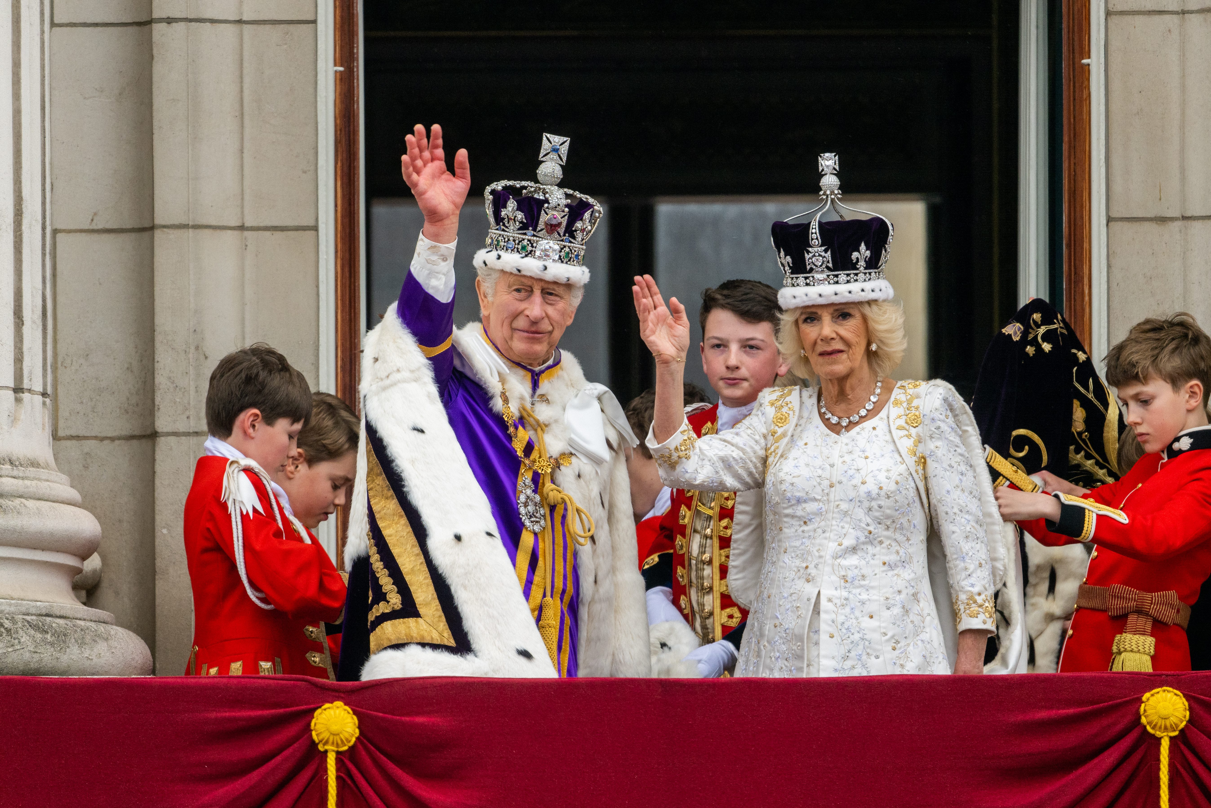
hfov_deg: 1.7
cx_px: 606
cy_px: 404
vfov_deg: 1.1
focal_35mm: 1200
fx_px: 40364
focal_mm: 800
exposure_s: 1/640
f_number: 6.3
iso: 320
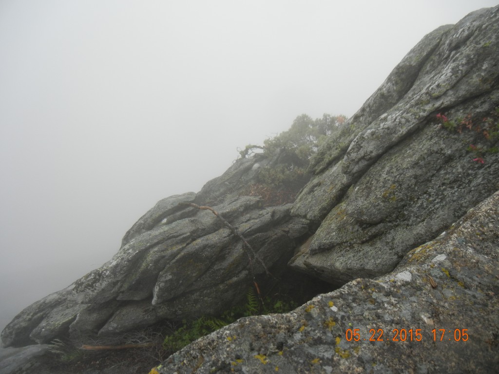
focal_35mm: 30
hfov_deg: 60.0
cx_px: 250
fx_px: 432
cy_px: 187
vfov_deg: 46.8
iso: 160
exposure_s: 1/767
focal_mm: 5.4
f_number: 3.5
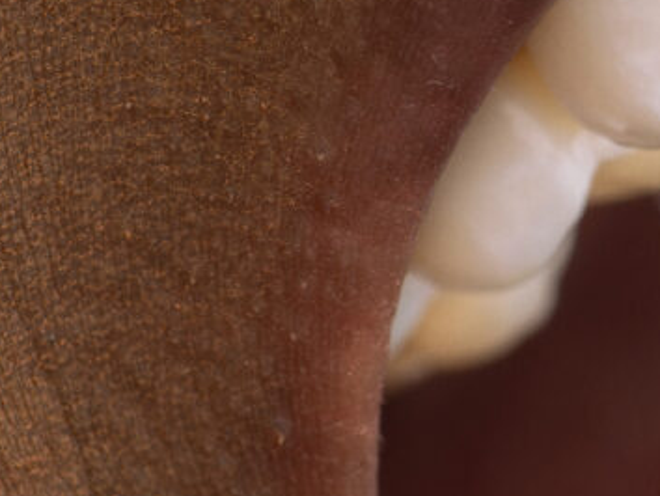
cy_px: -197
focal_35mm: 625
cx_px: 1389
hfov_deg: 3.1
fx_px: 11925
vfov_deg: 2.4
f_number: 10
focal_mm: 90
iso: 800
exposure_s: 1/200
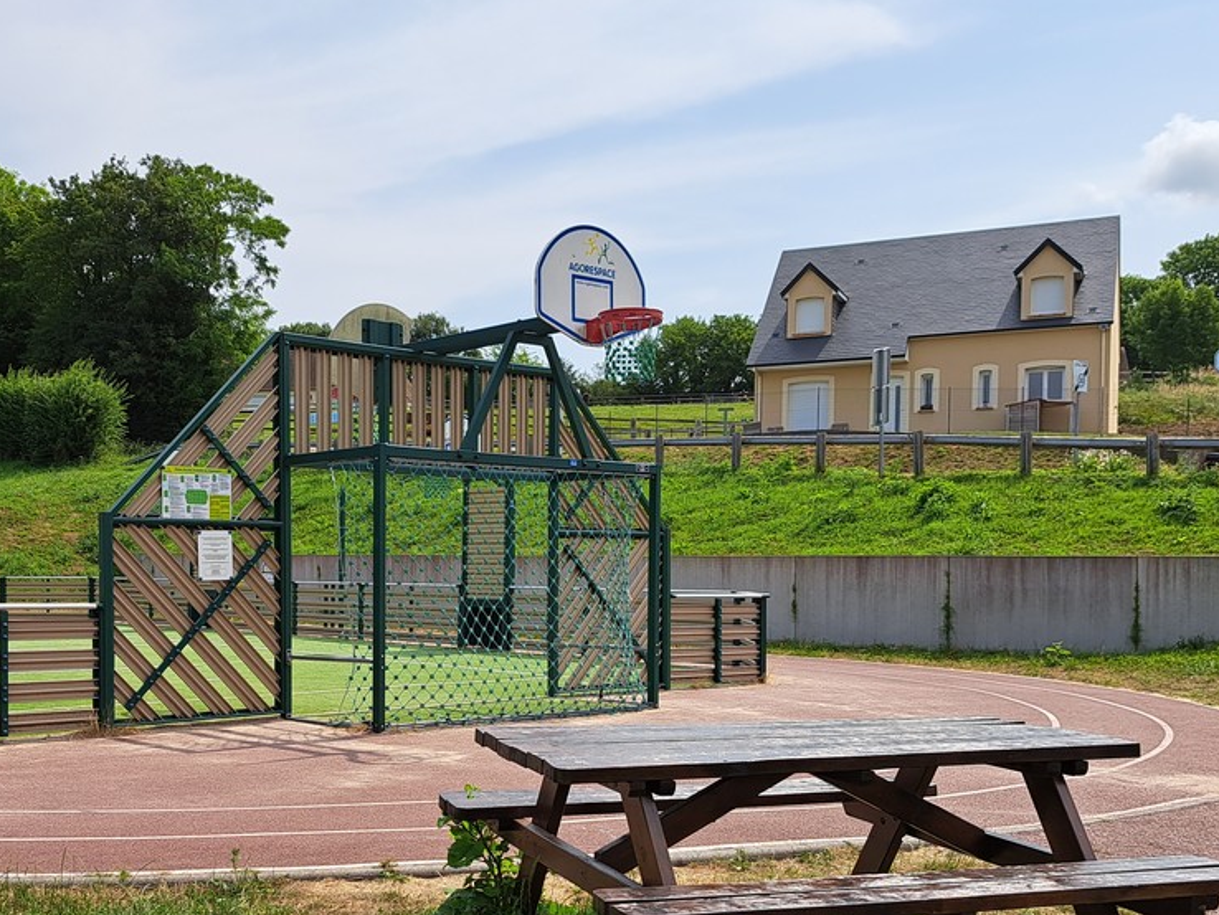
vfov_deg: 36.4
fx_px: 1374
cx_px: 391
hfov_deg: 47.0
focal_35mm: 39
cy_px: 628
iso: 50
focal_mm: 5.23
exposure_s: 1/1783
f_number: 1.8
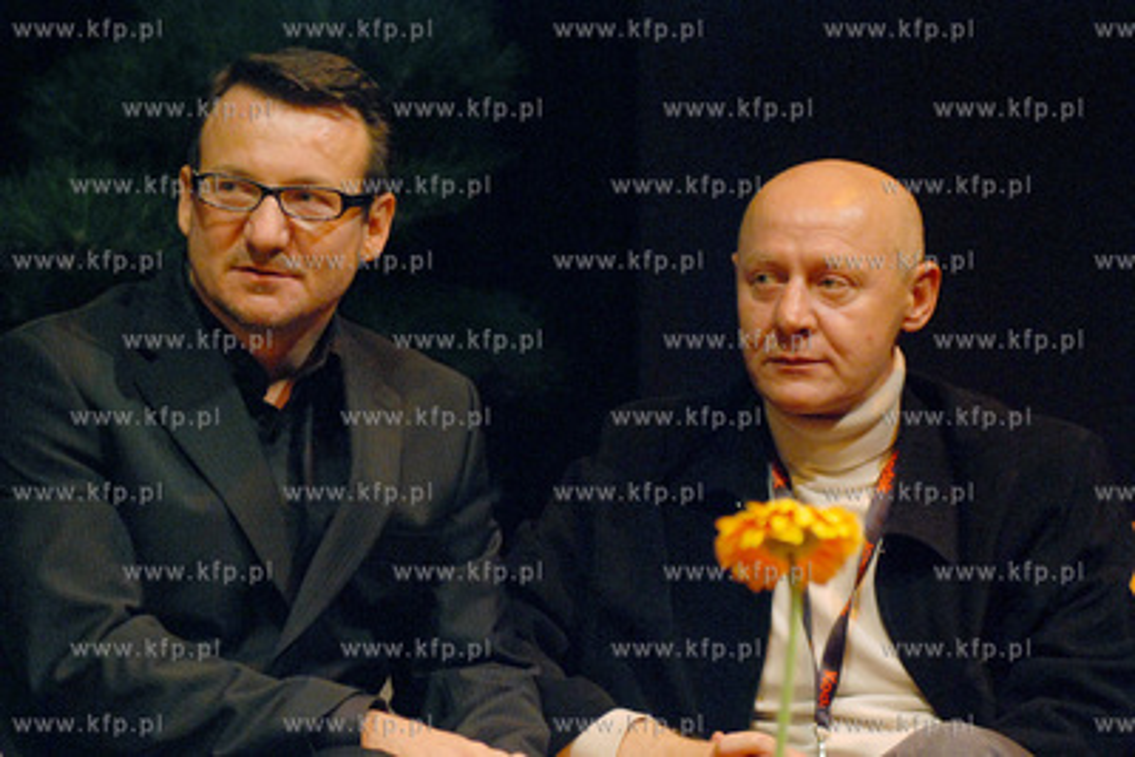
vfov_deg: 9.9
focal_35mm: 138
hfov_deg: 14.9
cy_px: 378
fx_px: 4352
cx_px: 568
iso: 1250
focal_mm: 92
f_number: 2.8
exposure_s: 1/125
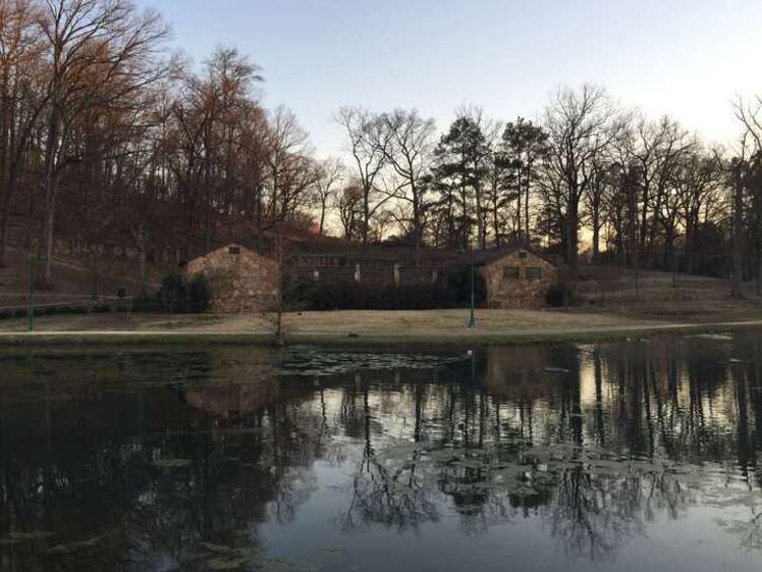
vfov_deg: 45.4
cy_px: 283
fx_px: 682
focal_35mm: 31
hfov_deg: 58.3
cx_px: 390
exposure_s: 1/165
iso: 32
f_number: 2.2
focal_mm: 4.15
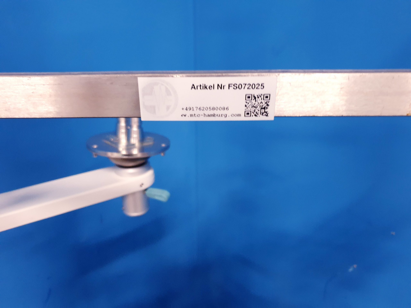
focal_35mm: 26
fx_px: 309
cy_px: 154
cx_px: 206
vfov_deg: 53.1
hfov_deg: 67.3
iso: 250
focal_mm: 4.3
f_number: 1.5
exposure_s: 1/14
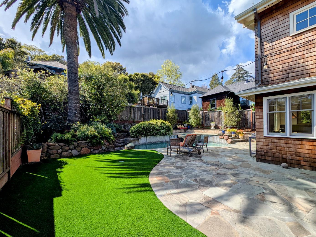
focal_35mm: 13
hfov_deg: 106.1
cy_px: 124
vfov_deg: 89.9
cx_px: 164
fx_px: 119
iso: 45
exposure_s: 1/2825
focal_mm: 2.23
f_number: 1.95
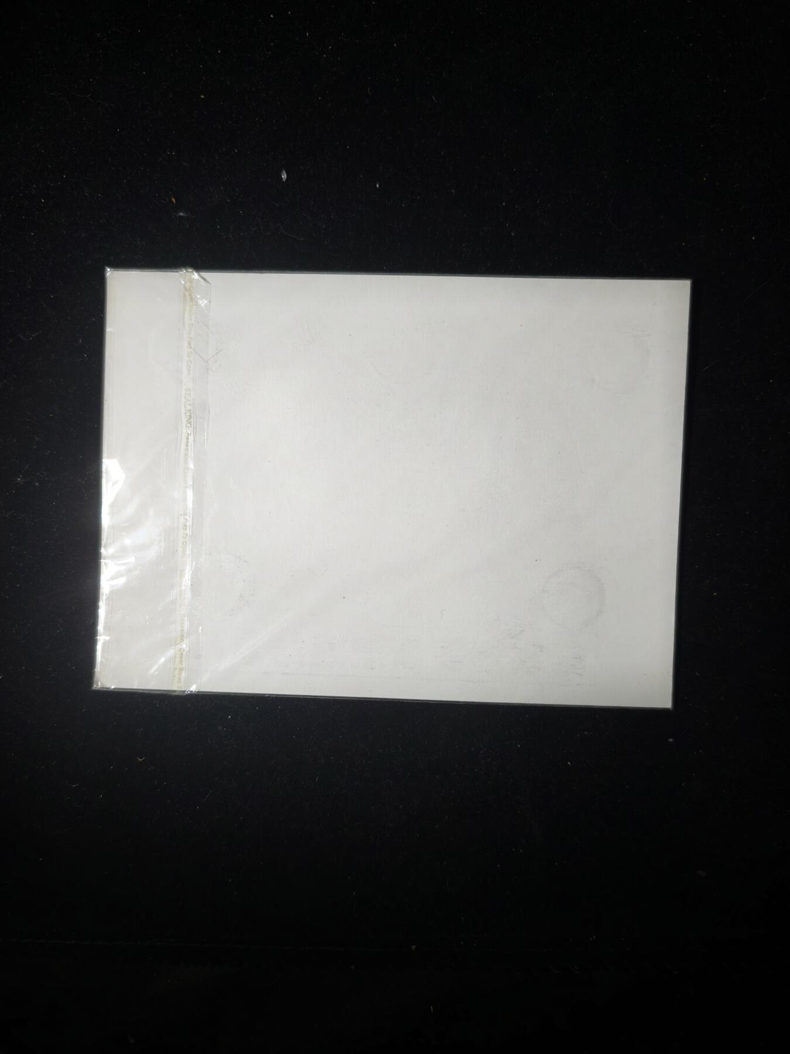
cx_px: 395
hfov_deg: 58.9
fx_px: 700
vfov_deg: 73.9
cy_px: 527
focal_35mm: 23
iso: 156
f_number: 1.57
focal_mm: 5.6
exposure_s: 1/847
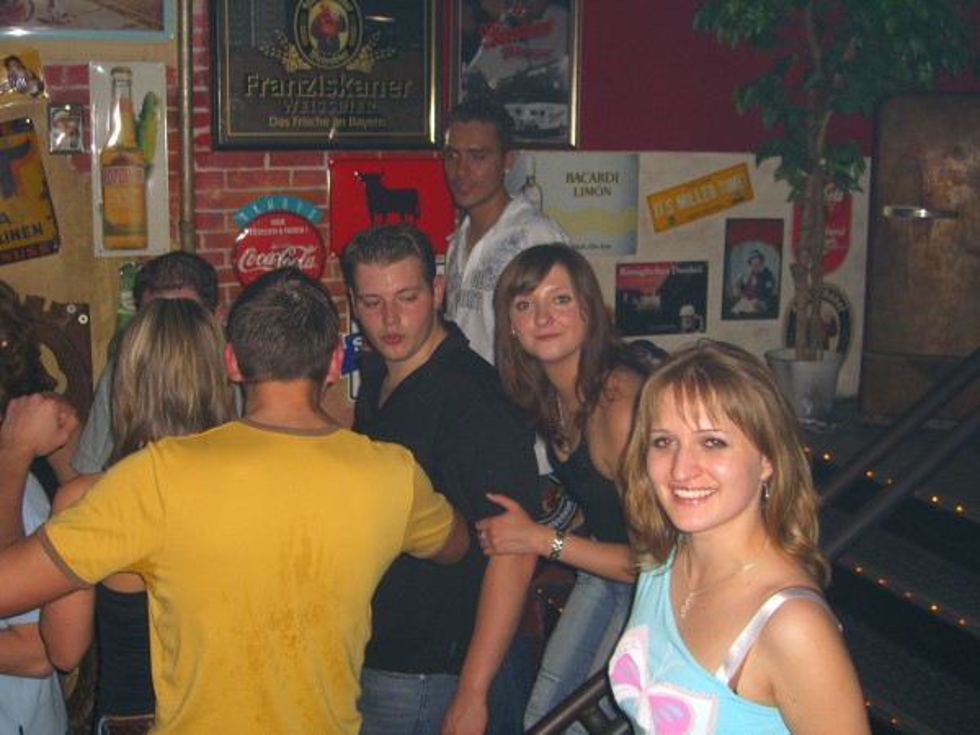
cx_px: 490
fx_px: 1302
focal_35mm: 46
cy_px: 368
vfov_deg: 31.5
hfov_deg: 41.2
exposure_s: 1/60
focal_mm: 9.5
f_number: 3.1
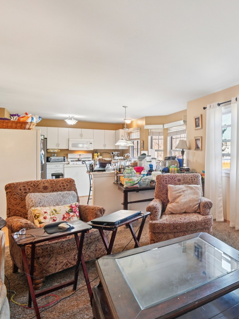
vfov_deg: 73.9
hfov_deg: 47.7
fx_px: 212
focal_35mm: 23
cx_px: 244
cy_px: 155
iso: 400
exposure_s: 1/15
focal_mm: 10
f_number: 8
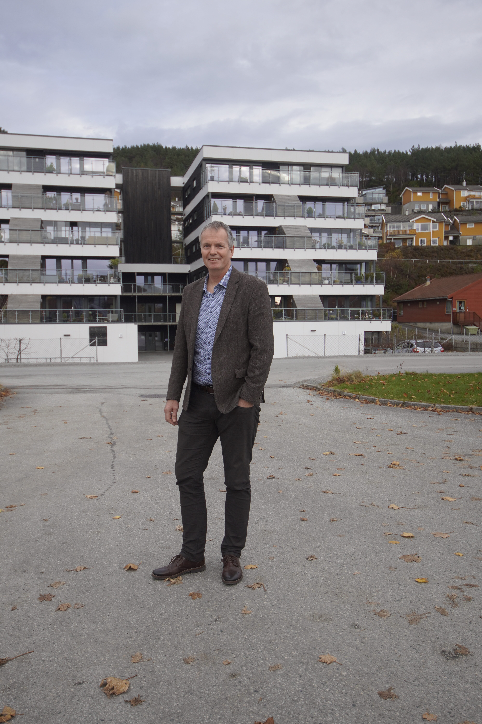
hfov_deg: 43.6
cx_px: 241
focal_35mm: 30
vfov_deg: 61.9
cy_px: 362
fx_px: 602
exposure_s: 1/160
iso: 125
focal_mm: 20
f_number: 5.6
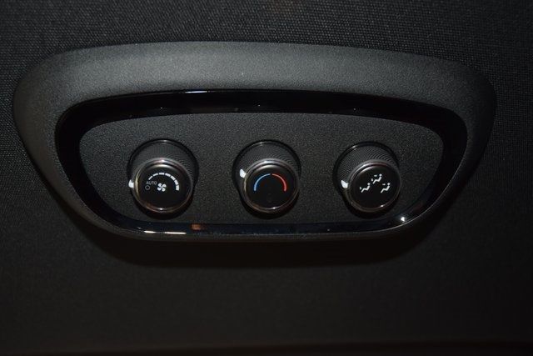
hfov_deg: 45.0
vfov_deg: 30.9
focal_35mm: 44
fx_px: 644
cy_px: 178
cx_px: 266
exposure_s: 1/5
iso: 640
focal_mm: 29
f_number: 3.8
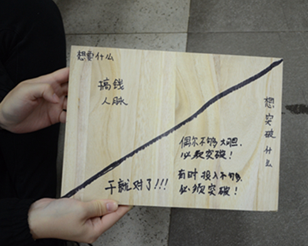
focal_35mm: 48
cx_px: 155
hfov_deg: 38.8
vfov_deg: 31.4
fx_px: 437
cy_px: 124
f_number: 4.5
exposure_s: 1/80
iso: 1000
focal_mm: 28
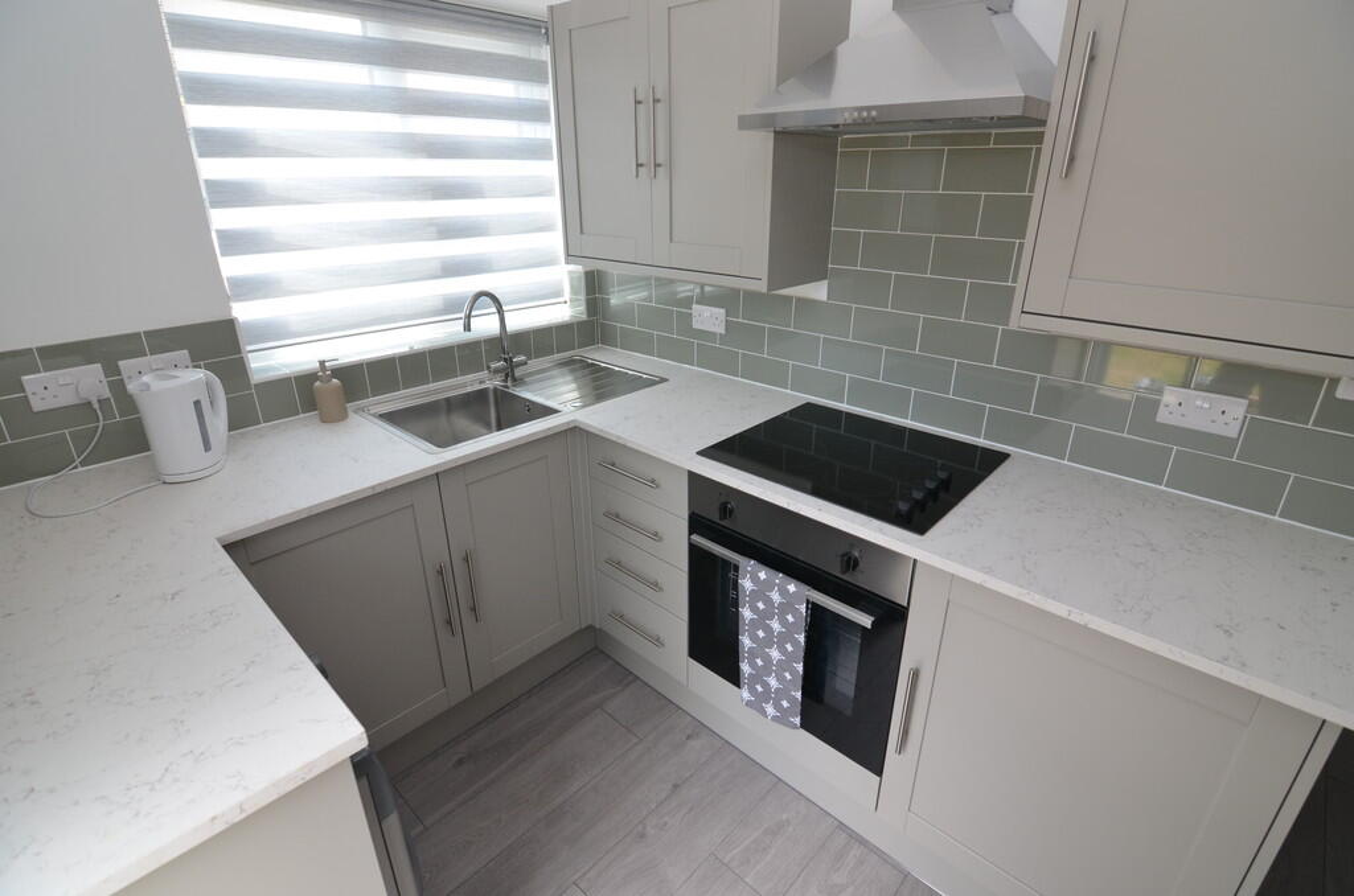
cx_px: 677
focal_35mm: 16
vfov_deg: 71.8
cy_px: 448
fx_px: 619
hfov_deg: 95.1
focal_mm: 11
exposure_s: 1/125
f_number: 5.6
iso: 400
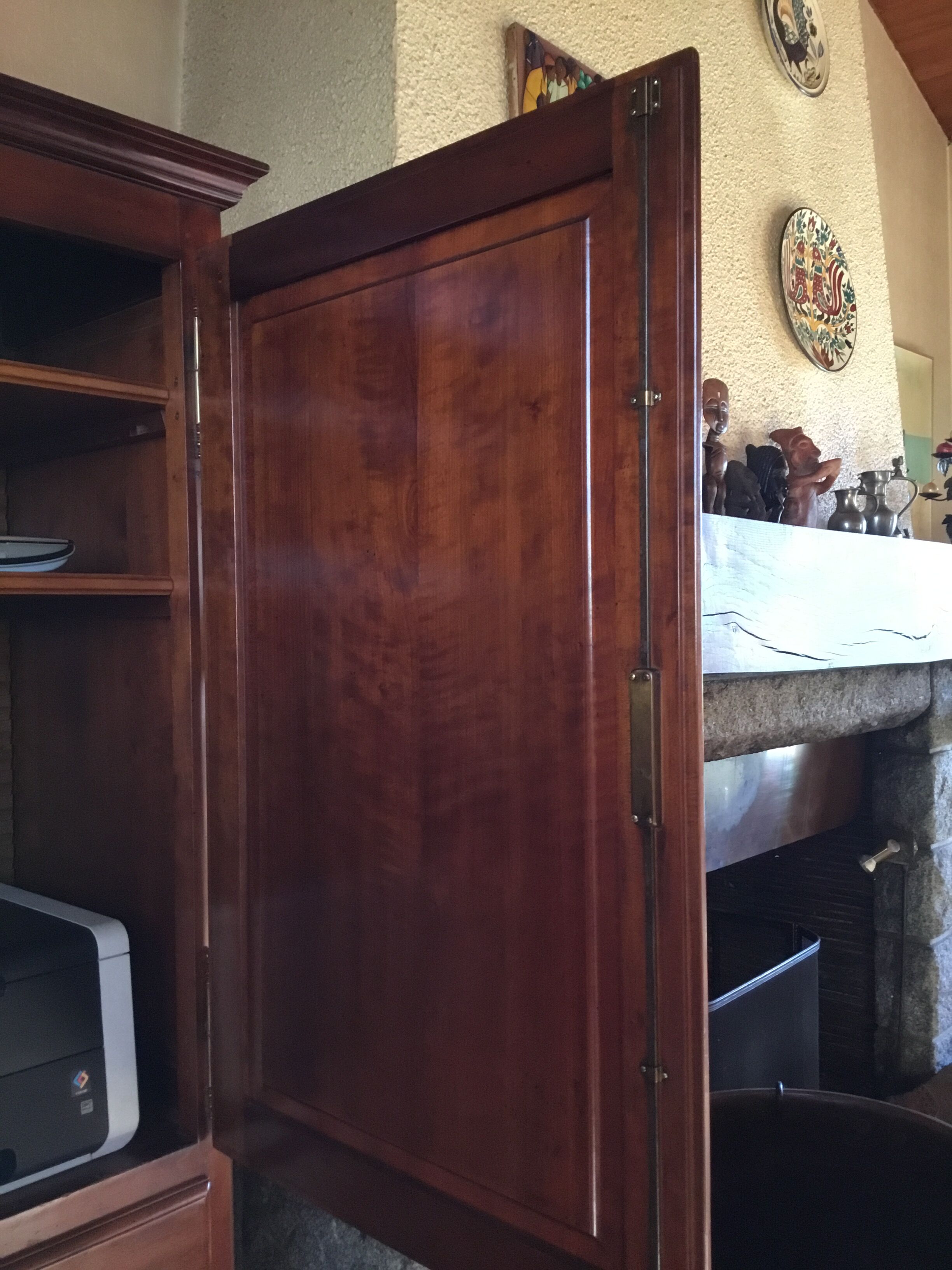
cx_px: 476
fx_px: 1137
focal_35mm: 31
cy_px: 635
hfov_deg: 45.4
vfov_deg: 58.4
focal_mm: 3.3
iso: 200
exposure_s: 1/33
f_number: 2.4
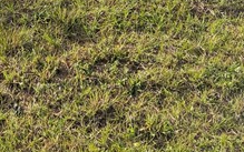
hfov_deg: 18.2
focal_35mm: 114
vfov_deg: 9.8
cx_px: 85
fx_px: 758
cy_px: -236
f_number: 1.8
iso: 80
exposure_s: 1/7891
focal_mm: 5.4
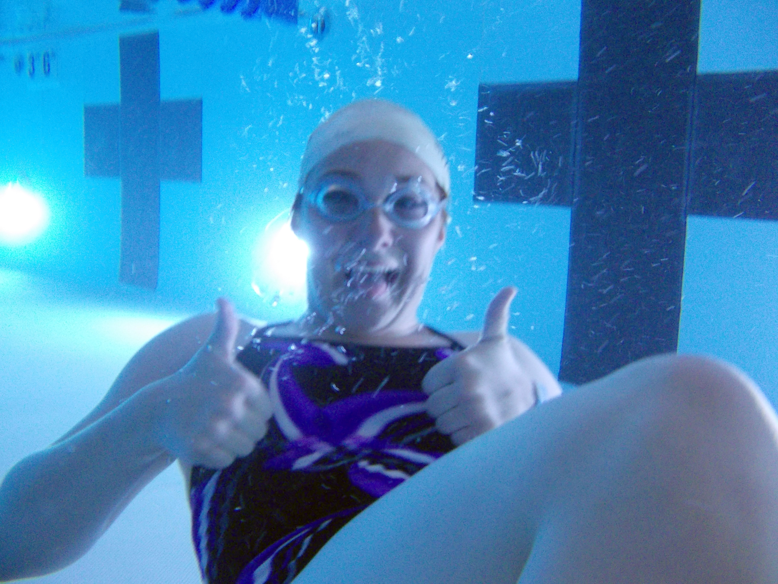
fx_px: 652
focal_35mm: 29
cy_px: 292
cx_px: 389
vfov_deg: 48.2
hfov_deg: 61.7
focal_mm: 4.1
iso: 250
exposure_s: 1/25
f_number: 3.3
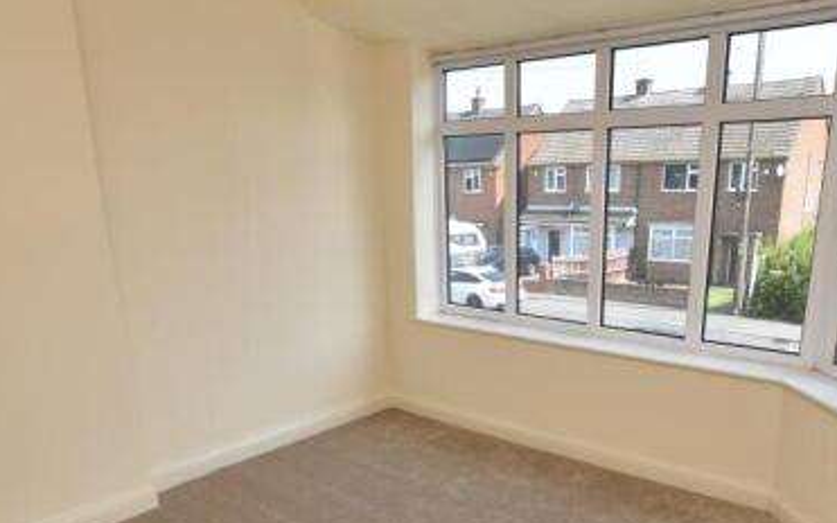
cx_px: 475
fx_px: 616
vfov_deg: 44.8
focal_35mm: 27
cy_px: 380
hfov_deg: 68.1
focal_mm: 10
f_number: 5.6
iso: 100
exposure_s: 1/125
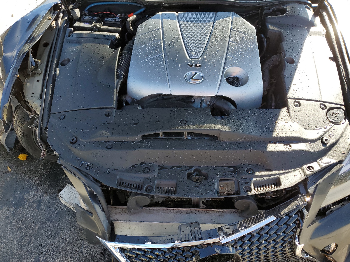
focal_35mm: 26
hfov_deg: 67.3
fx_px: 263
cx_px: 175
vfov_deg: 53.1
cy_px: 131
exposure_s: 1/526
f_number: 1.5
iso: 50
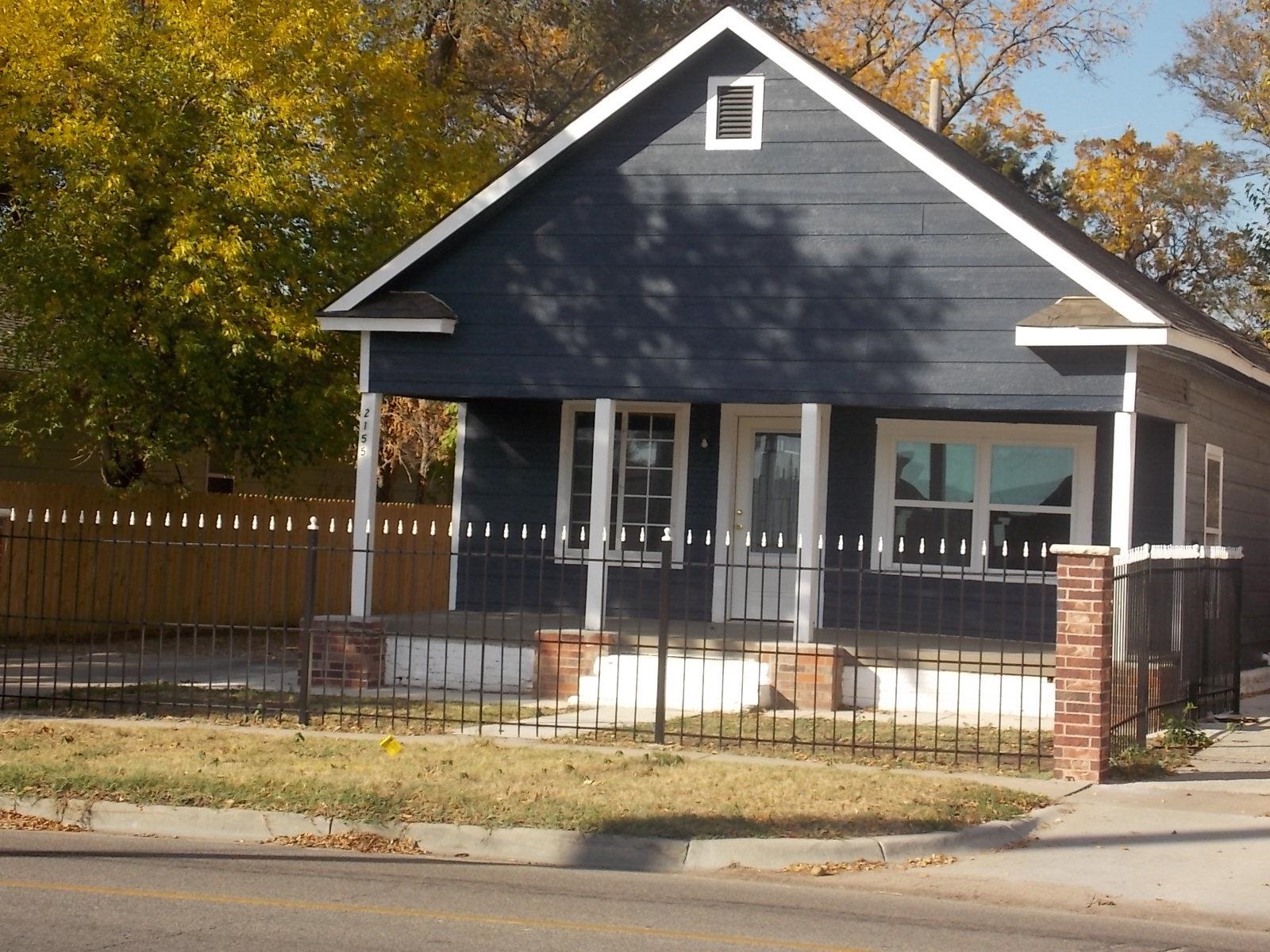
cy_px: 476
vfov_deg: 21.0
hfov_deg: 27.8
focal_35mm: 70
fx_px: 2568
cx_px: 635
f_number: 4.2
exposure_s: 1/400
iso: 80
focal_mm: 12.5
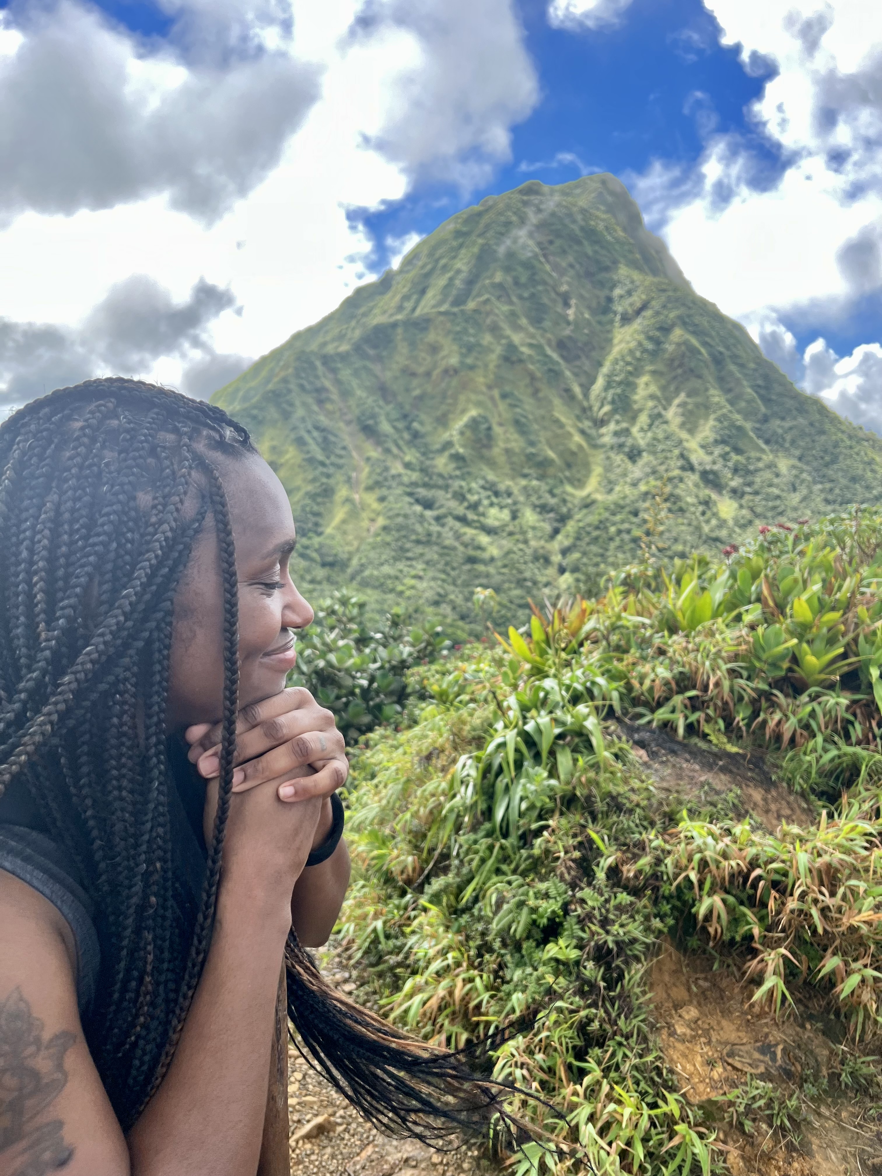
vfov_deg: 67.3
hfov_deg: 53.1
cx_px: 441
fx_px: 883
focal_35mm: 26
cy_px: 588
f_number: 1.5
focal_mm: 5.7
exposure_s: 1/1048
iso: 50
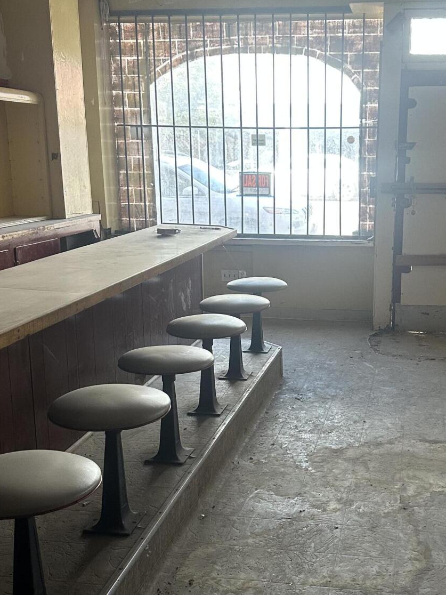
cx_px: 318
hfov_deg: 33.1
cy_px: 317
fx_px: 739
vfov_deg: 43.8
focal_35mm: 43
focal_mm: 6.86
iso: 250
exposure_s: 1/88
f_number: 1.78
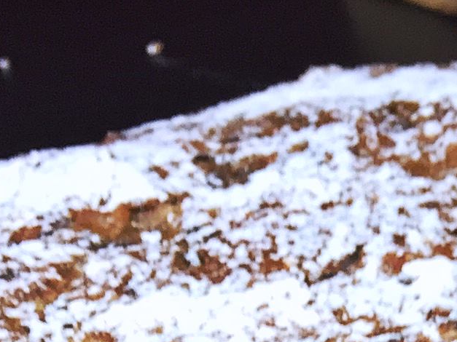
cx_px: 759
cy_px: 1001
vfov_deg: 8.4
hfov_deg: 12.2
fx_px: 1993
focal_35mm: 151
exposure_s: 1/50
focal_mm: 4.15
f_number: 2.2
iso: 32
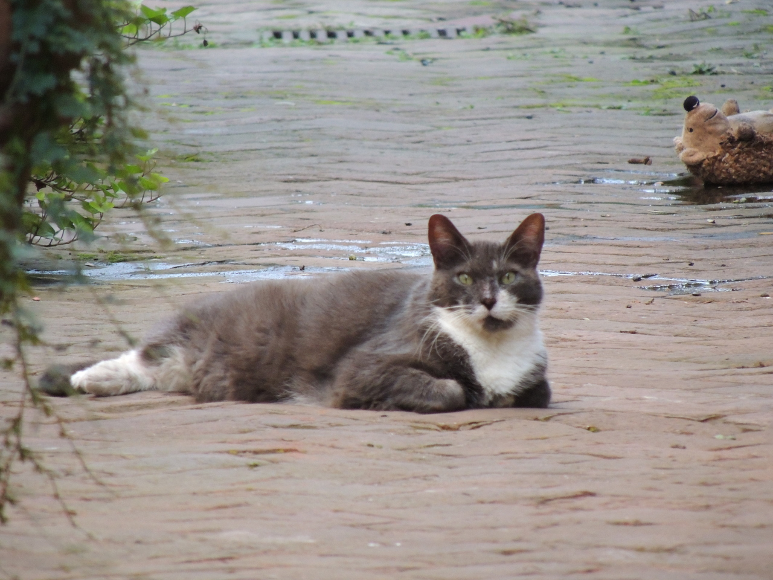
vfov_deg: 1.5
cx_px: 386
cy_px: 290
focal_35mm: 1000
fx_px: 22331
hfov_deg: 2.0
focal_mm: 180
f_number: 5.9
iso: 800
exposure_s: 1/100
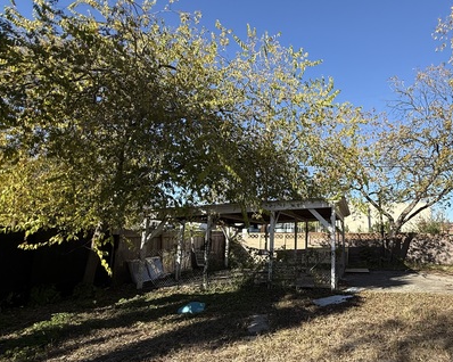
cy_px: 200
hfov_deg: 69.4
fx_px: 295
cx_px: 347
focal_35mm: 22
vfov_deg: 62.9
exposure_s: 1/1068
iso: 50
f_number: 2.2
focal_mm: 2.22
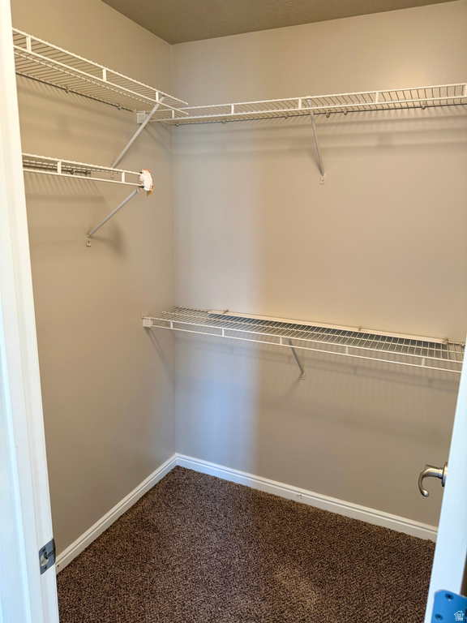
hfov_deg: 56.8
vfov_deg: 71.6
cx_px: 234
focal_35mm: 24
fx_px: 432
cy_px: 312
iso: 200
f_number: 1.78
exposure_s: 1/60
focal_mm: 6.76
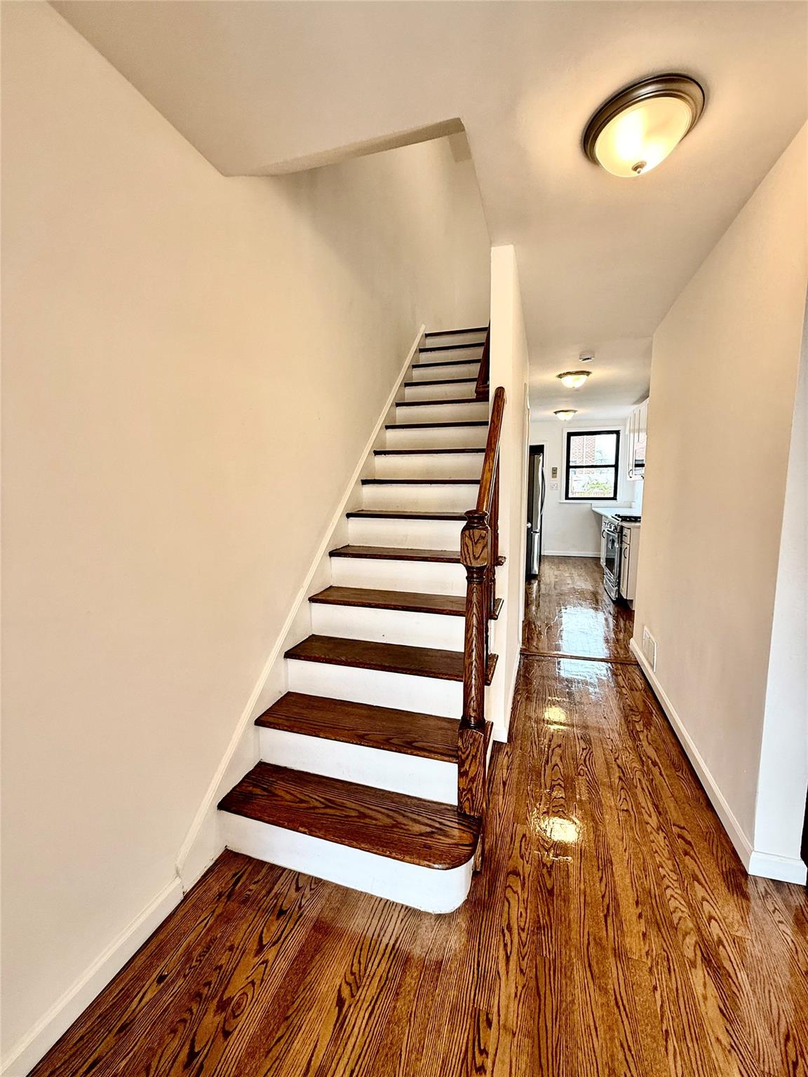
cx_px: 404
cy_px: 538
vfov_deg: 102.1
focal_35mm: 14
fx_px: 436
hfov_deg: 85.7
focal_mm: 2.22
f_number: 2.2
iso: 125
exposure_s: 1/99
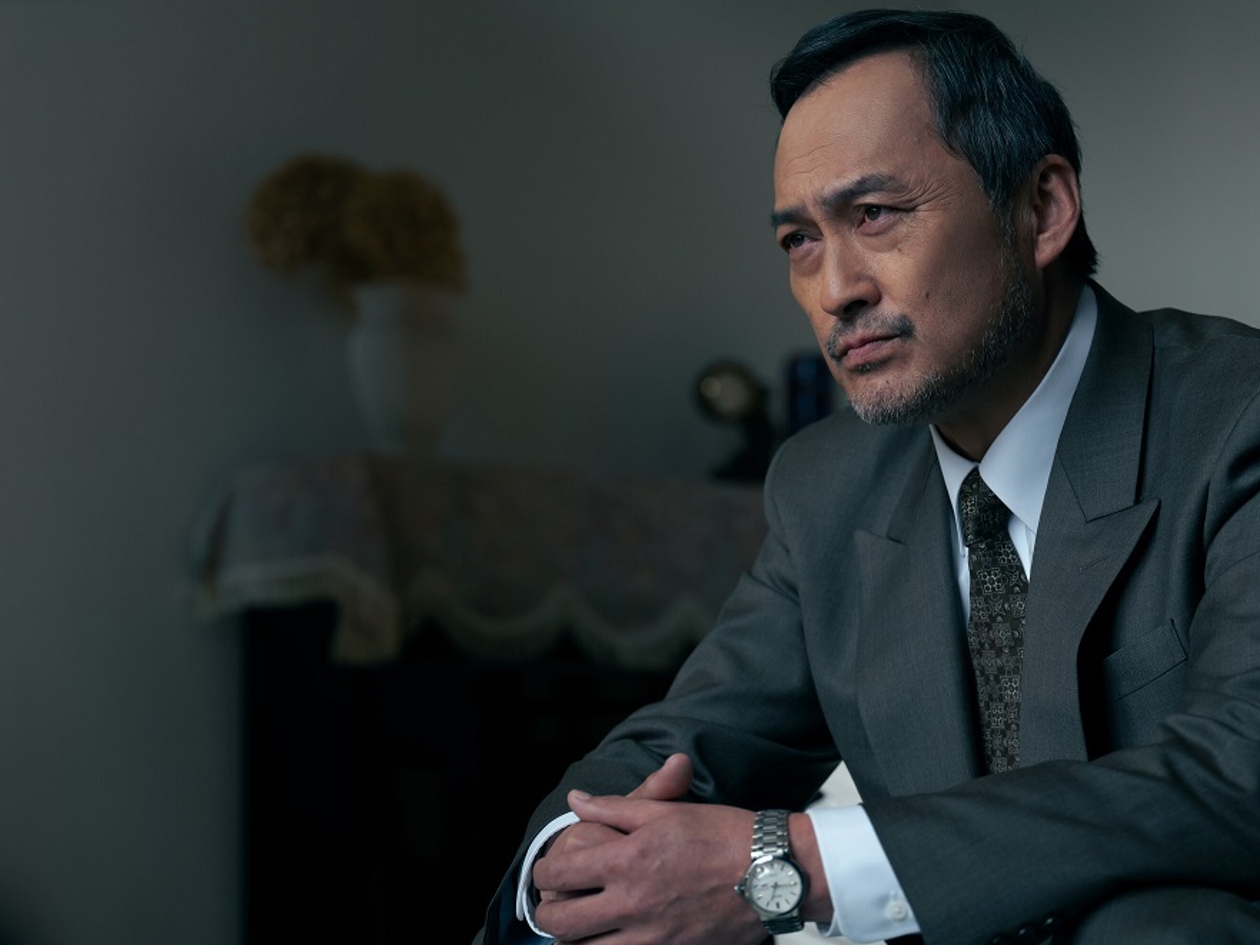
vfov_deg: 15.4
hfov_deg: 20.4
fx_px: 3495
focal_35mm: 96
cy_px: 475
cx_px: 685
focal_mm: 88
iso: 400
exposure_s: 1/50
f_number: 4.5
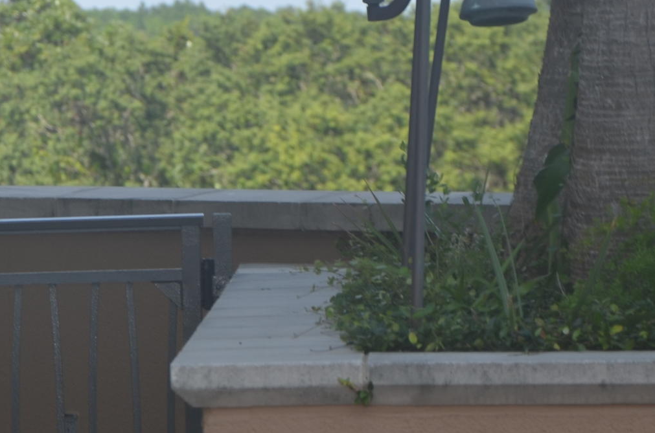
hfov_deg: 4.4
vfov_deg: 2.9
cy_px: 88
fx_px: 8486
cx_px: -35
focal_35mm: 467
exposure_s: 1/250
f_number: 5.6
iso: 100
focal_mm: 105
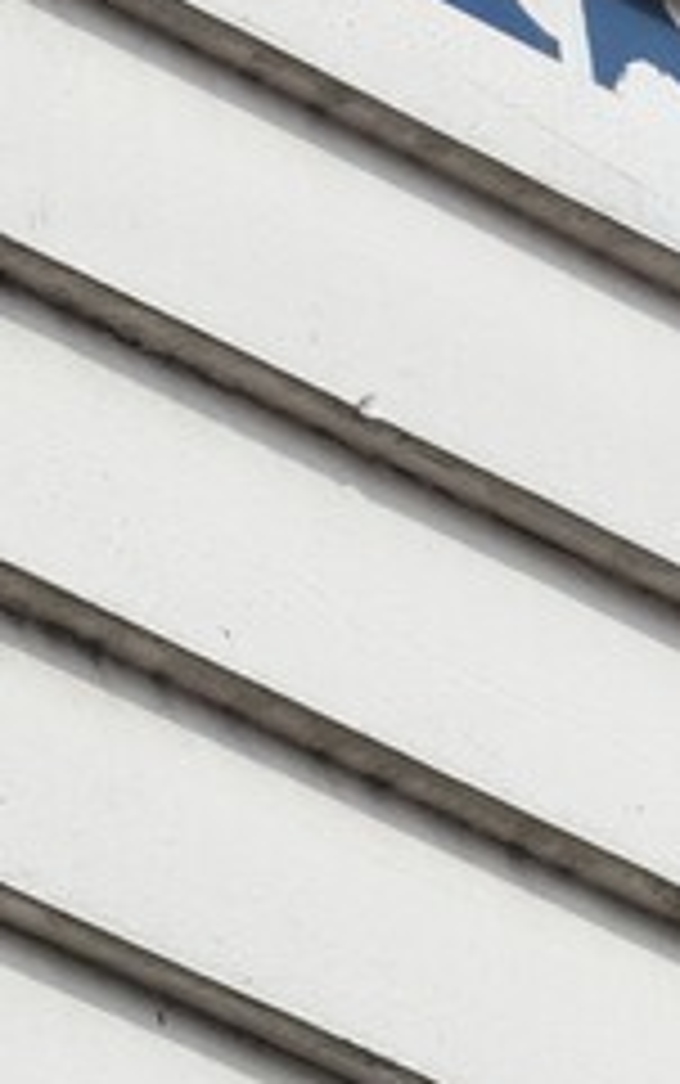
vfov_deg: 3.2
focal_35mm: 658
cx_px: 2175
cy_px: 2640
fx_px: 19487
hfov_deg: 2.0
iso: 100
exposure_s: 1/160
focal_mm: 65
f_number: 13
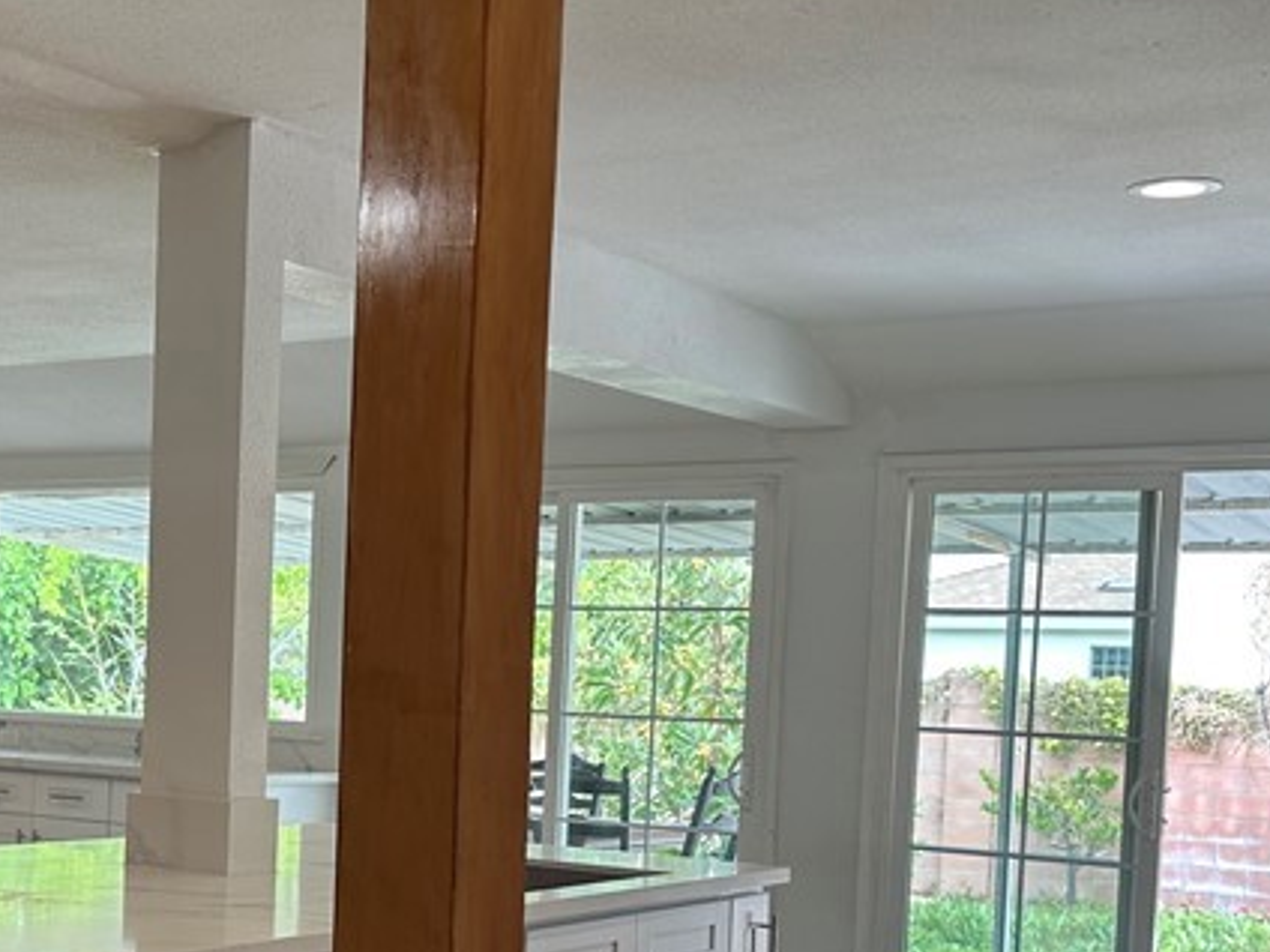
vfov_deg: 24.9
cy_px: 733
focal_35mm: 58
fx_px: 2128
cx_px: 213
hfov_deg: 32.1
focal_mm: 6.86
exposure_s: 1/120
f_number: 1.78
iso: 80
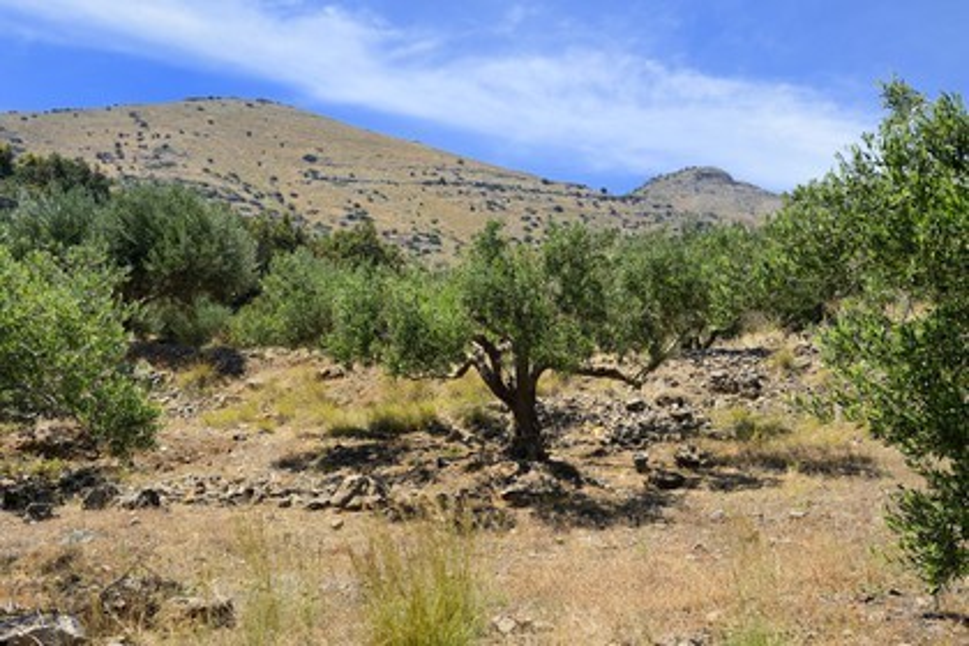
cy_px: 323
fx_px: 1023
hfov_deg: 50.7
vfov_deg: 35.1
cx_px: 484
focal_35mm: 38
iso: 100
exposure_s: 1/160
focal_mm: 38
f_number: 10
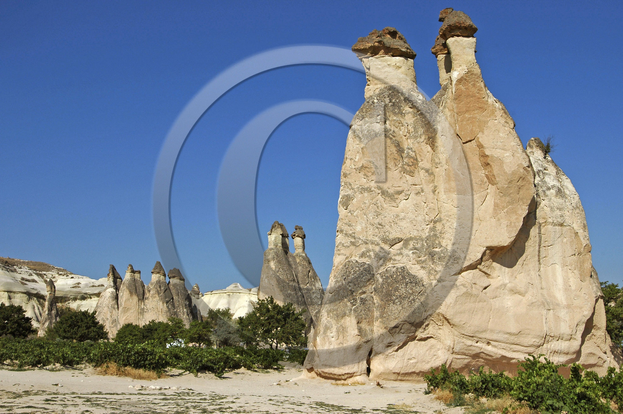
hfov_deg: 51.3
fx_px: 648
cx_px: 312
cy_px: 207
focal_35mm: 38
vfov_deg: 35.4
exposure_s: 1/500
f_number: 11
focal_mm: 25
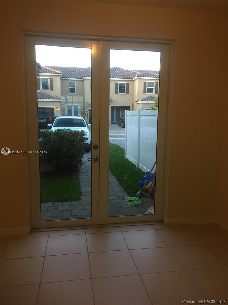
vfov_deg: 61.7
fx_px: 255
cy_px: 152
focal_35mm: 29
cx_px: 114
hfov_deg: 48.2
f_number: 2.2
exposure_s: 1/15
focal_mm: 4.15
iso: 32
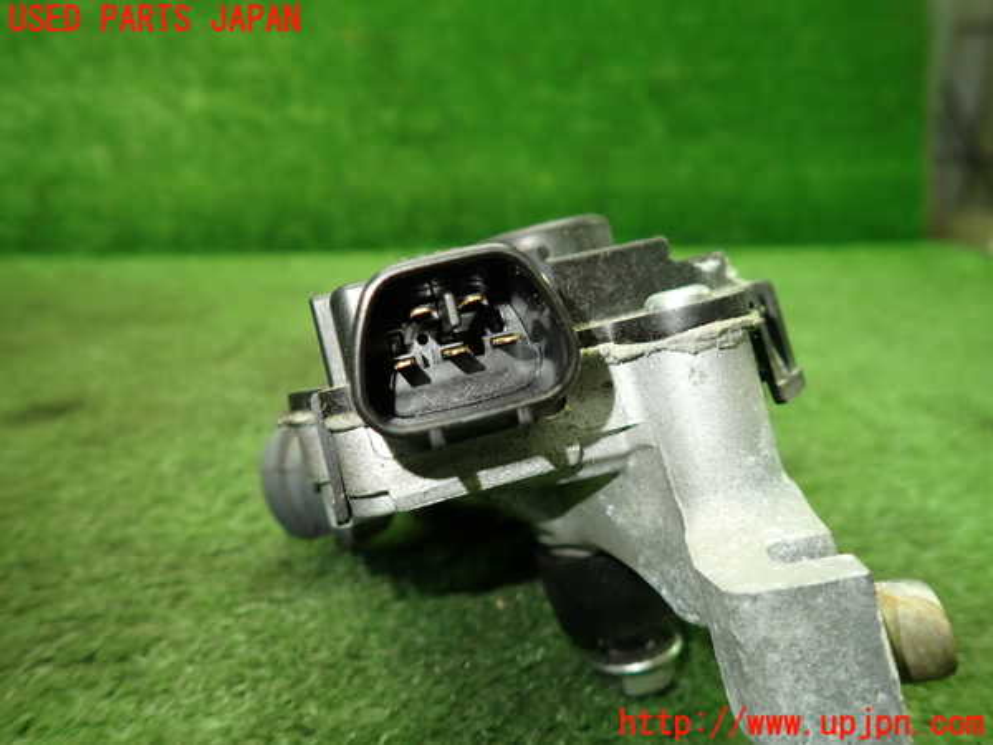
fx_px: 717
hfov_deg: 69.4
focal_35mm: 25
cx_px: 496
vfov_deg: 54.9
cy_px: 372
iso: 200
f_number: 2
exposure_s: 1/50
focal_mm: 4.5
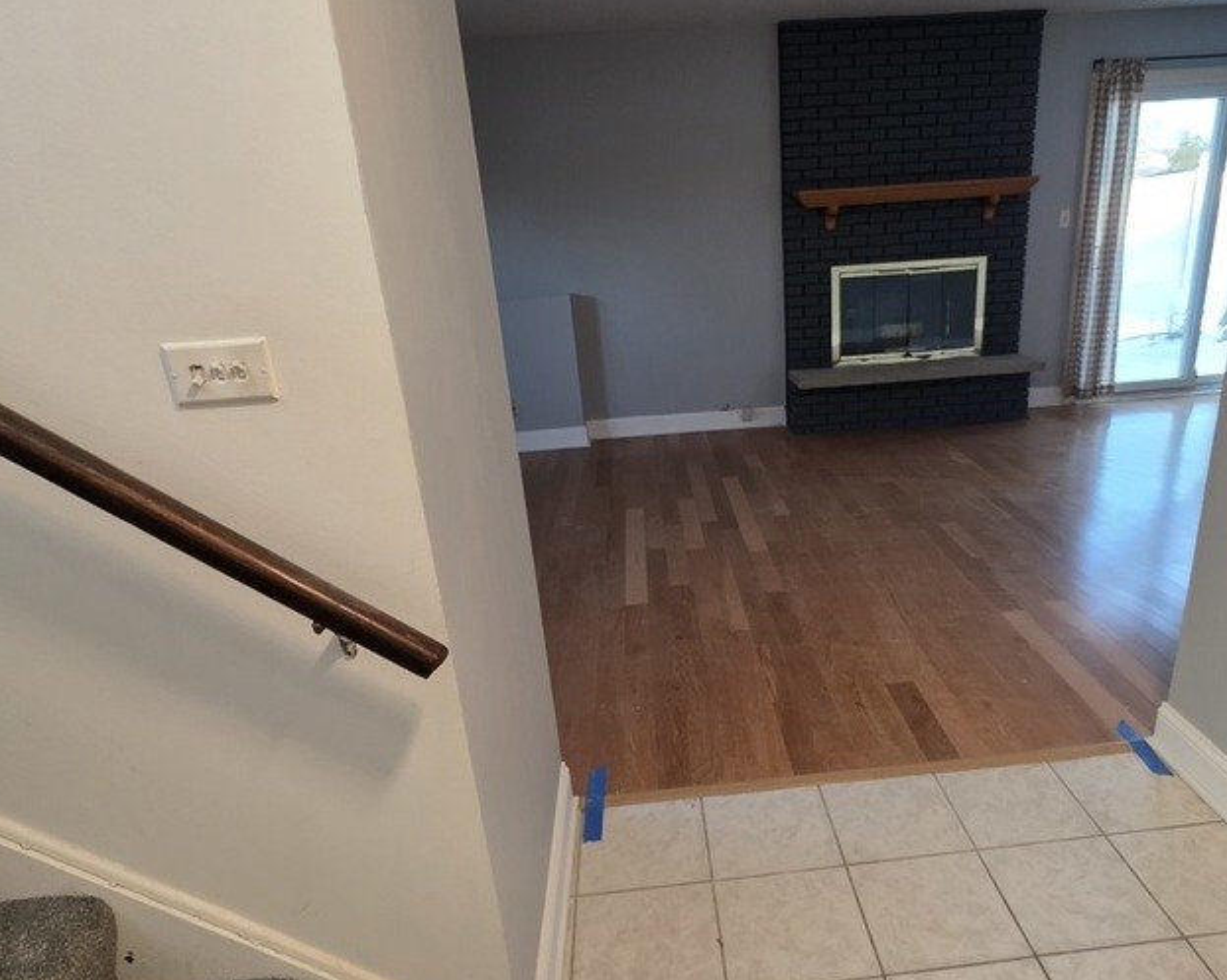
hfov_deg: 74.6
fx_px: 799
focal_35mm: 22
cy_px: 551
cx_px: 703
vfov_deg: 62.9
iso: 250
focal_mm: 2.2
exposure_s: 1/60
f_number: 1.9
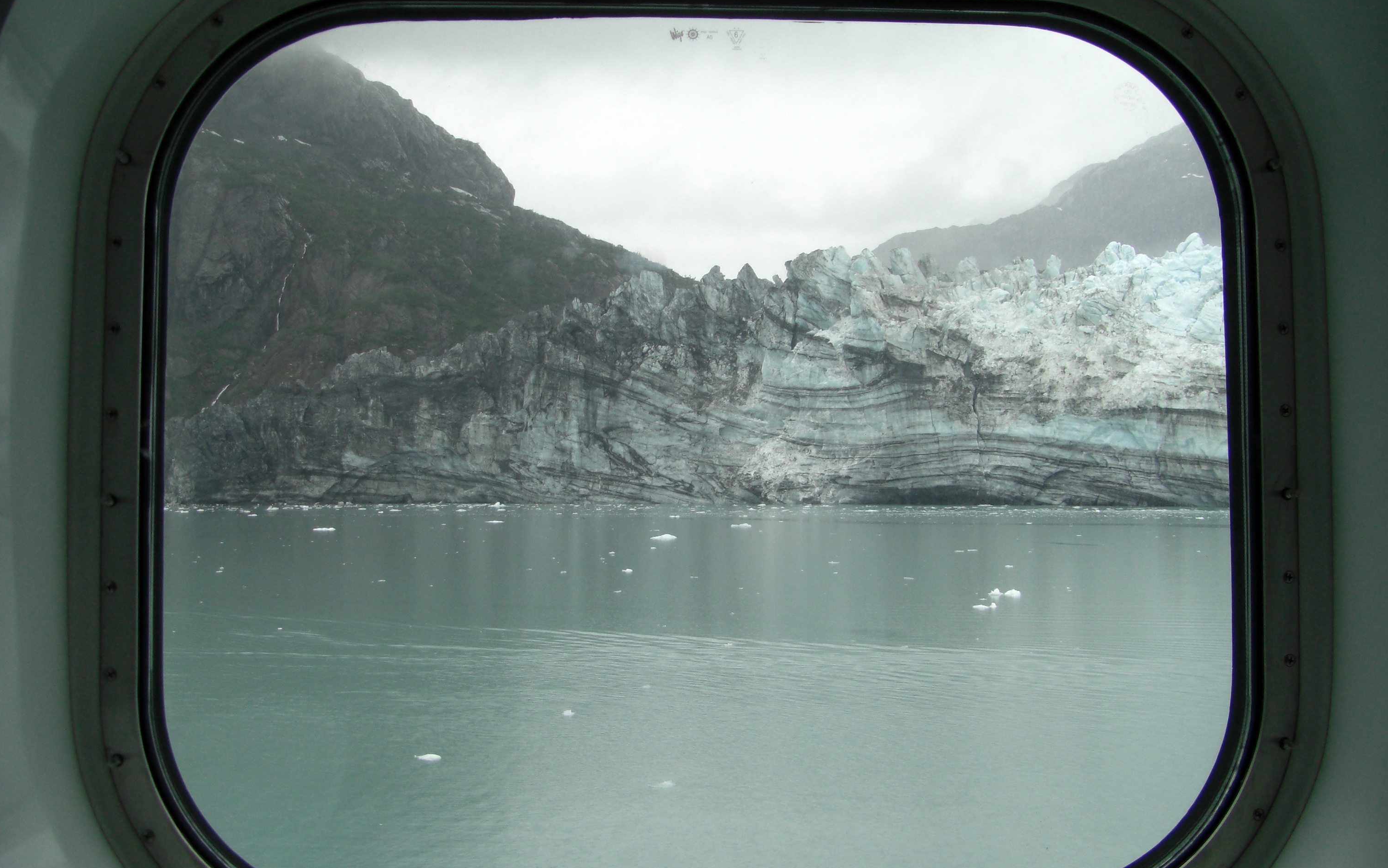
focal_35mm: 41
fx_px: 1551
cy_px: 444
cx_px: 689
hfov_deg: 48.2
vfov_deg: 31.2
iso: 64
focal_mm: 6.3
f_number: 3.4
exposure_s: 1/100
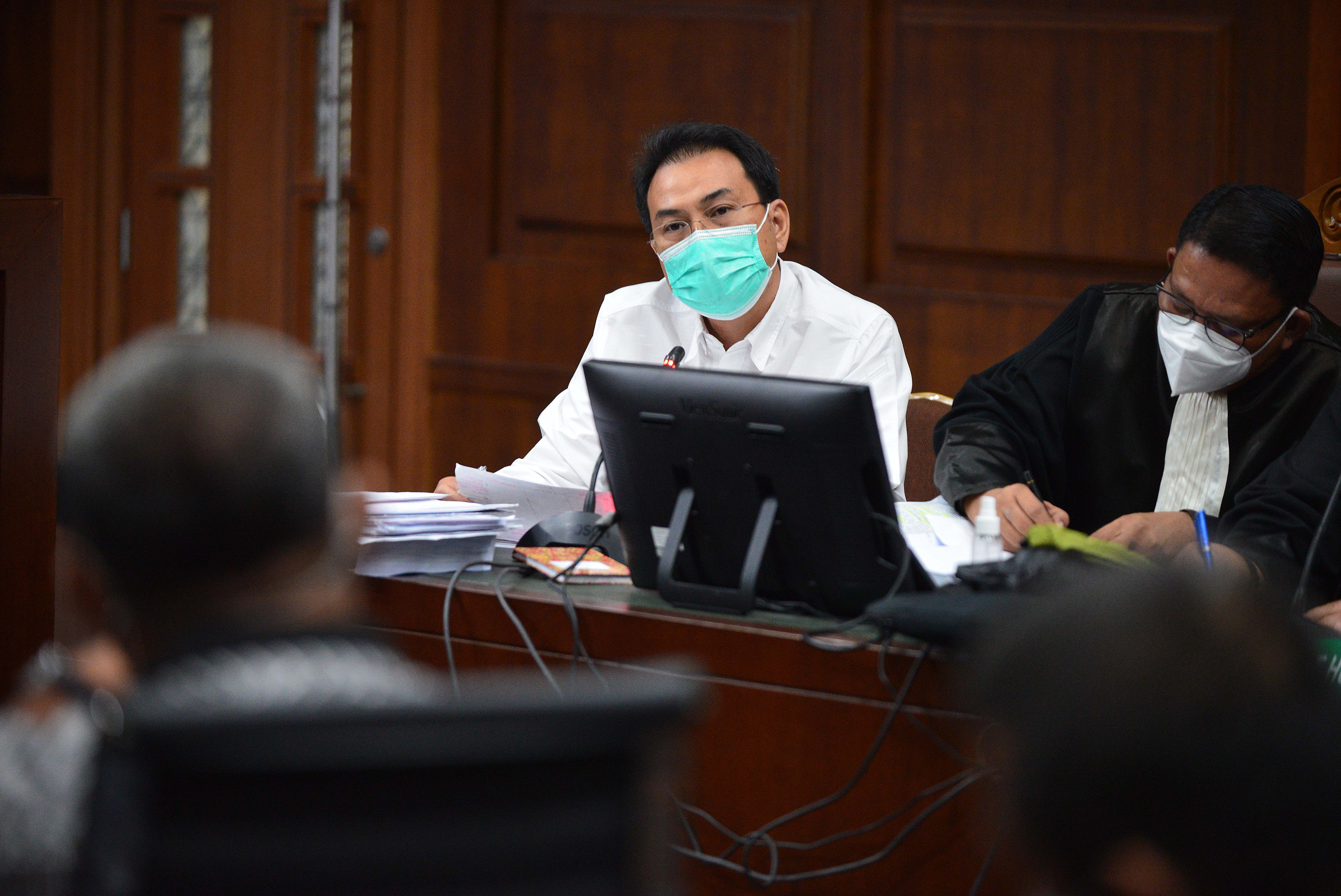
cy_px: 448
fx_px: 5776
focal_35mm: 155
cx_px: 670
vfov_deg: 8.9
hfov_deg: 13.2
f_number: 2.8
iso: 4000
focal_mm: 155
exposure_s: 1/100
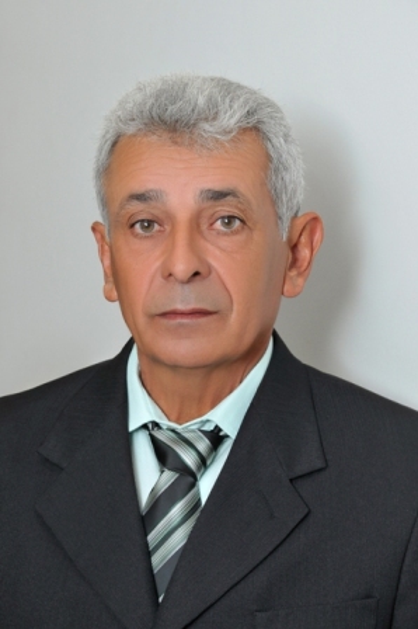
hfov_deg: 14.7
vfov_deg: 21.9
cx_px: 209
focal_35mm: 93
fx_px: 1622
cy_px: 314
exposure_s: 1/80
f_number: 10
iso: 800
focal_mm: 62
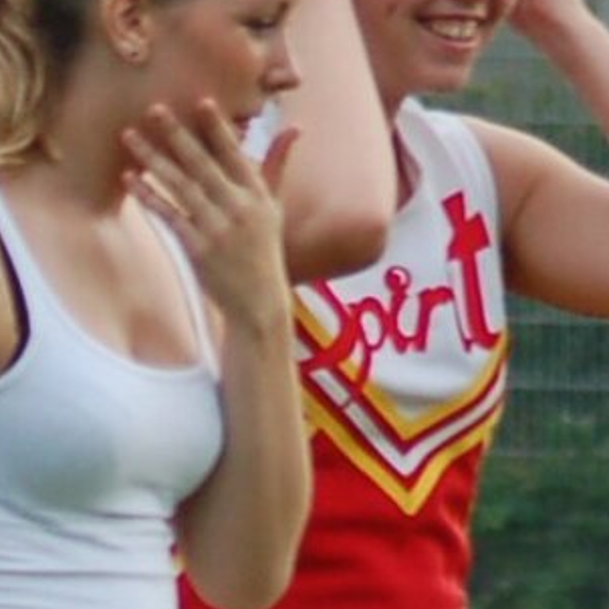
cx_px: -224
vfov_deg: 1.4
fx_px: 24902
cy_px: 926
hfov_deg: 1.4
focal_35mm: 1251
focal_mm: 135
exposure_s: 1/800
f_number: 4.5
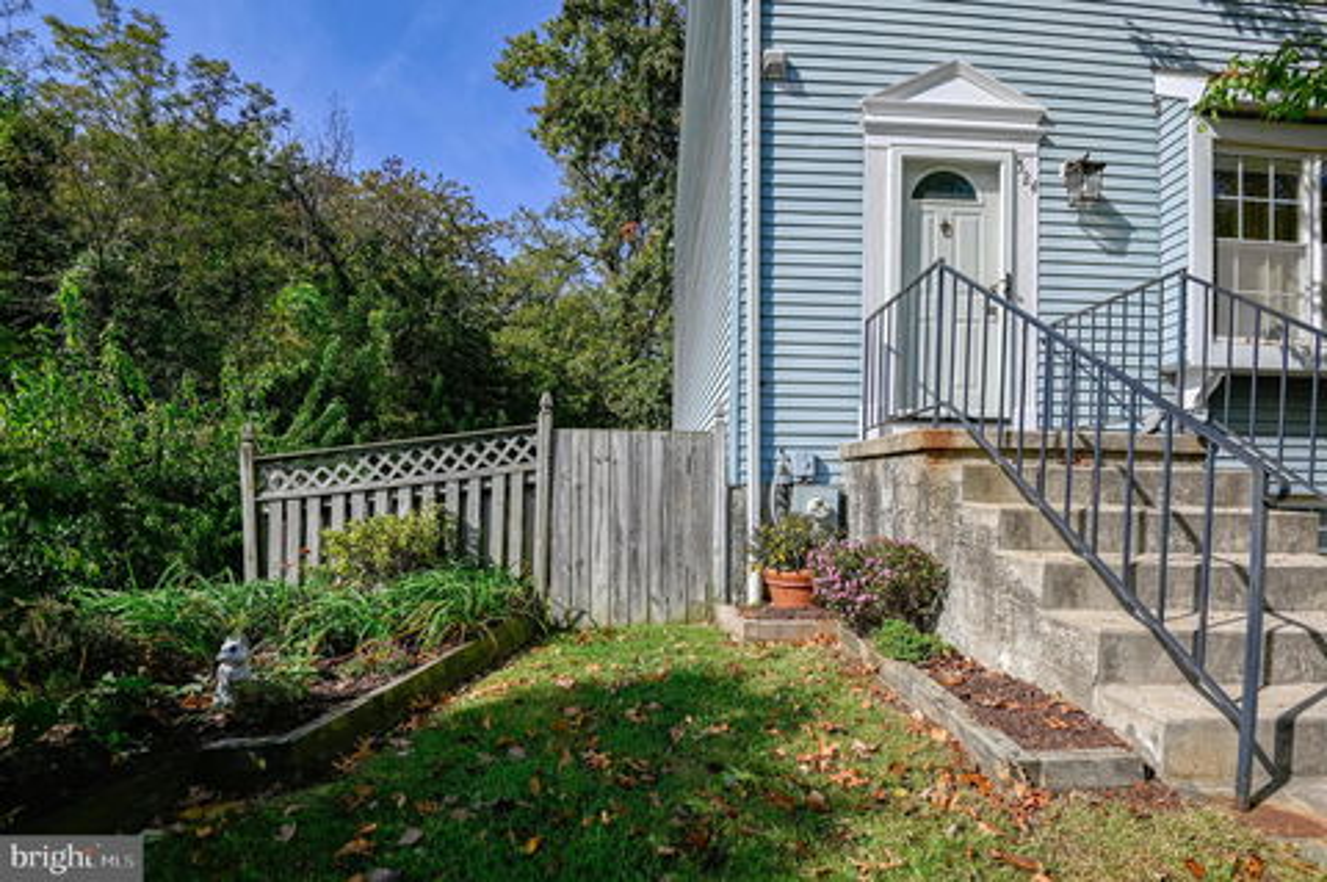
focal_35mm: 16
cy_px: 441
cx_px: 664
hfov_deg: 96.8
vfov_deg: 73.6
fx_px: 589
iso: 100
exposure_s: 1/400
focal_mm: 16
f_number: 7.1
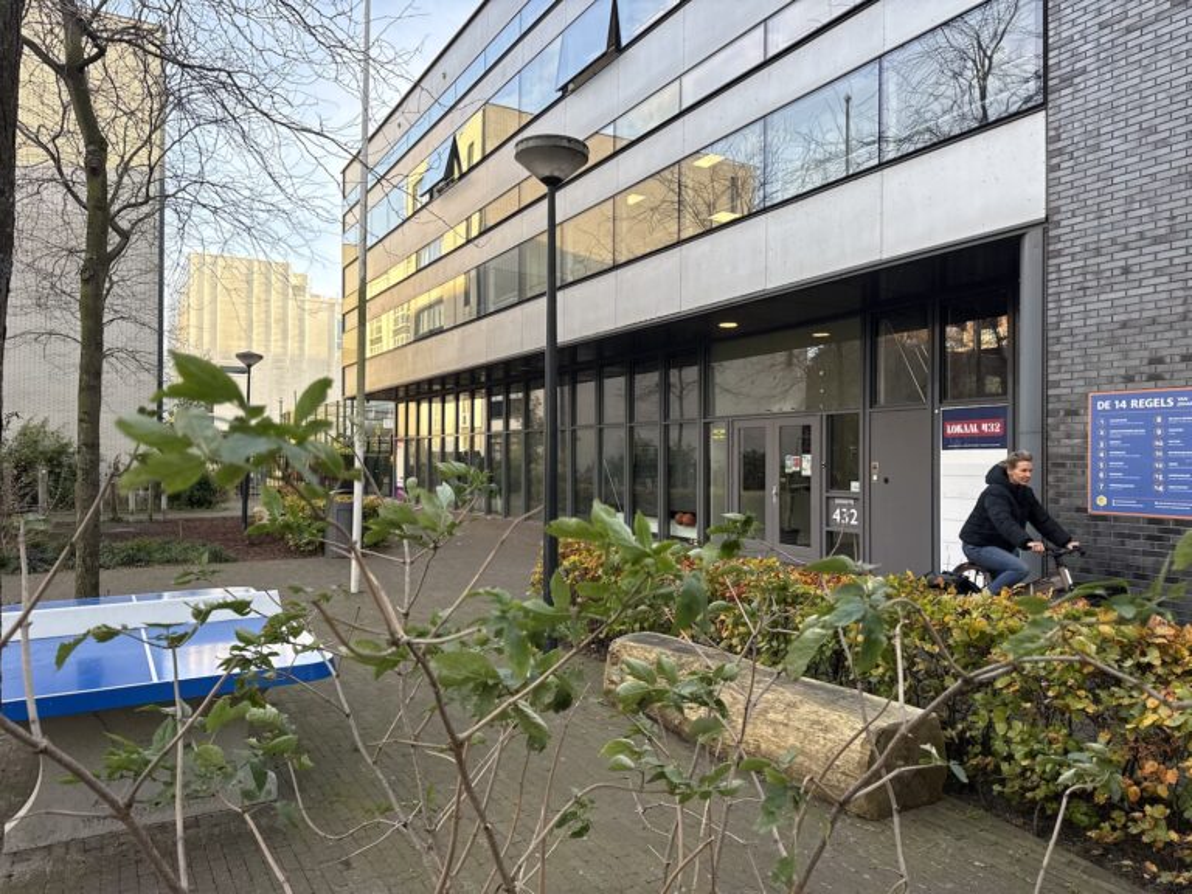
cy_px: 447
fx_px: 826
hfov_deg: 71.6
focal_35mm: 24
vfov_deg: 56.8
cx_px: 596
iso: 100
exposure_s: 1/304
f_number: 1.78
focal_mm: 6.76
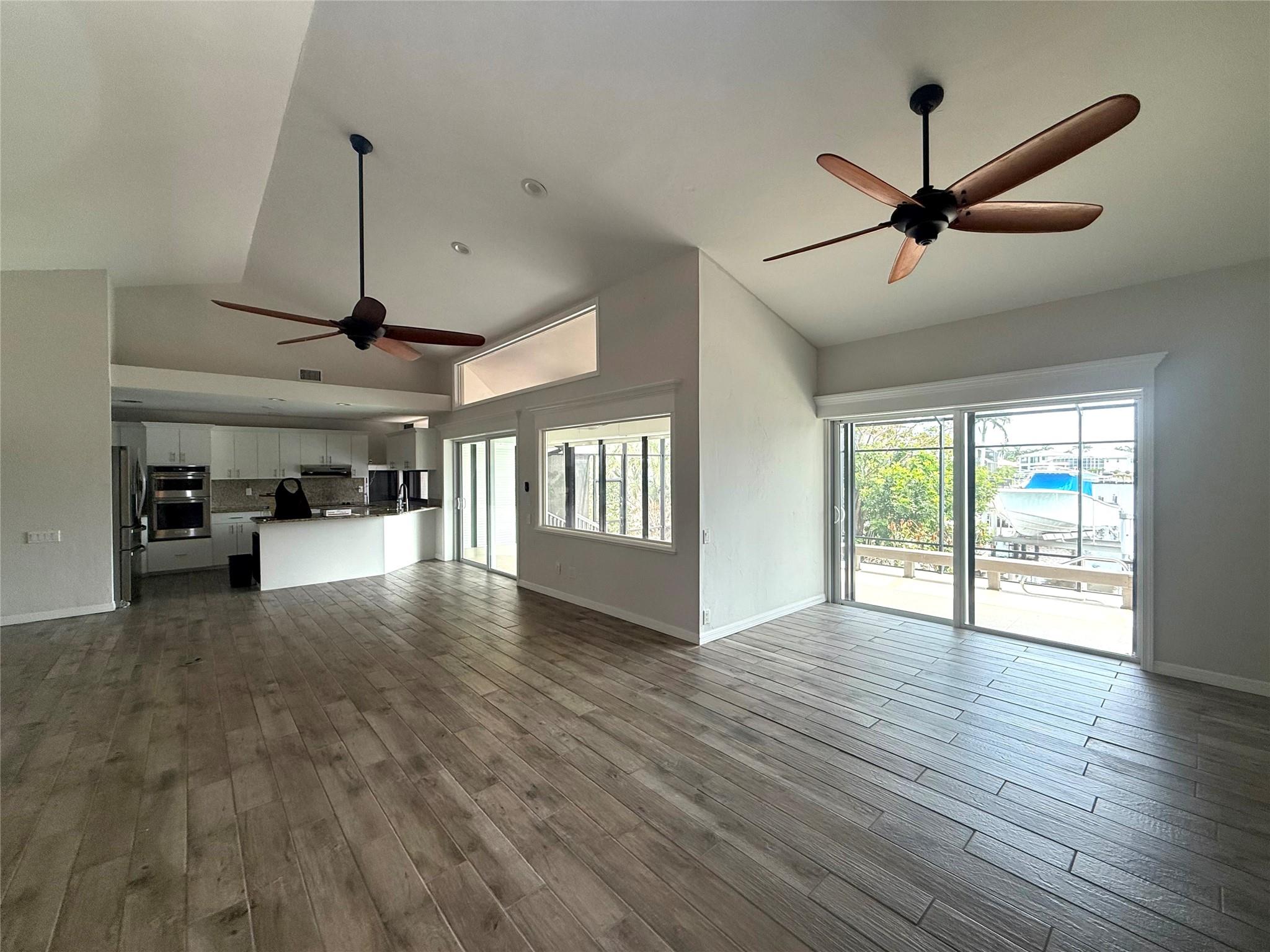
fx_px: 514
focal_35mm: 14
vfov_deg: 85.7
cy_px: 476
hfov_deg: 102.1
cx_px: 635
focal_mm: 2.22
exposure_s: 1/99
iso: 100
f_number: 2.2
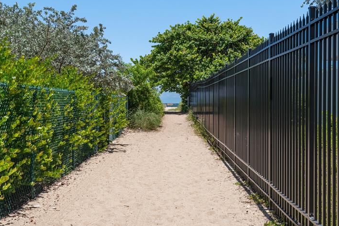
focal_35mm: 51
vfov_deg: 26.5
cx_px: 176
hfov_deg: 38.9
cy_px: 97
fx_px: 480
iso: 250
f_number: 8
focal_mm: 35
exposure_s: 1/800
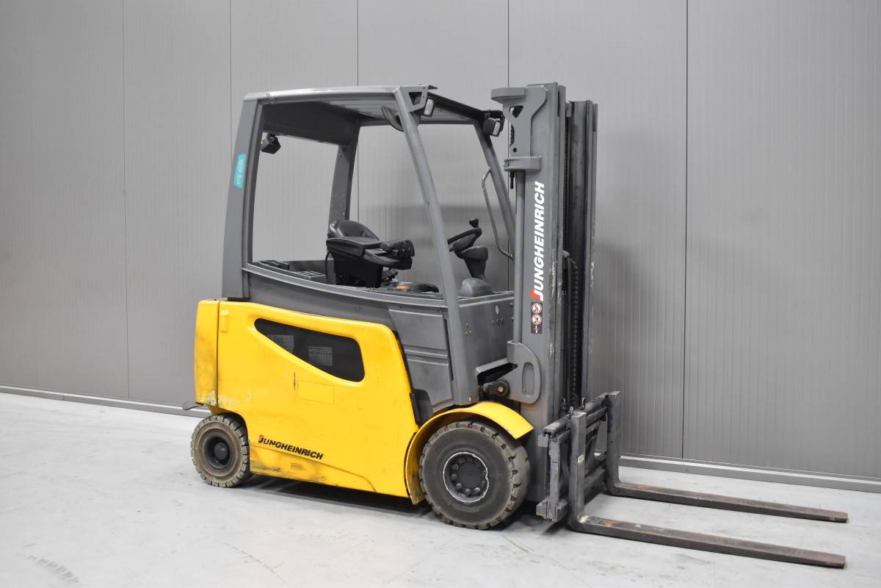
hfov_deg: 53.1
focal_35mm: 36
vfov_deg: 36.9
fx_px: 881
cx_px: 440
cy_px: 294
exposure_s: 1/40
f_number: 4.5
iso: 1600
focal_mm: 24
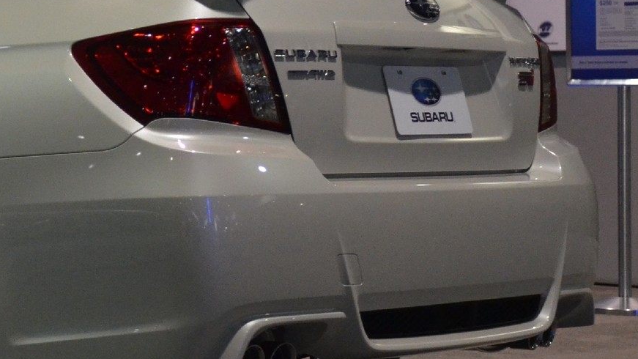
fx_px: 2284
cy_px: 35
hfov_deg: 15.4
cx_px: -108
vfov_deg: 9.0
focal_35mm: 135
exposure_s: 1/125
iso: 1600
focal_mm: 30
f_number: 2.8
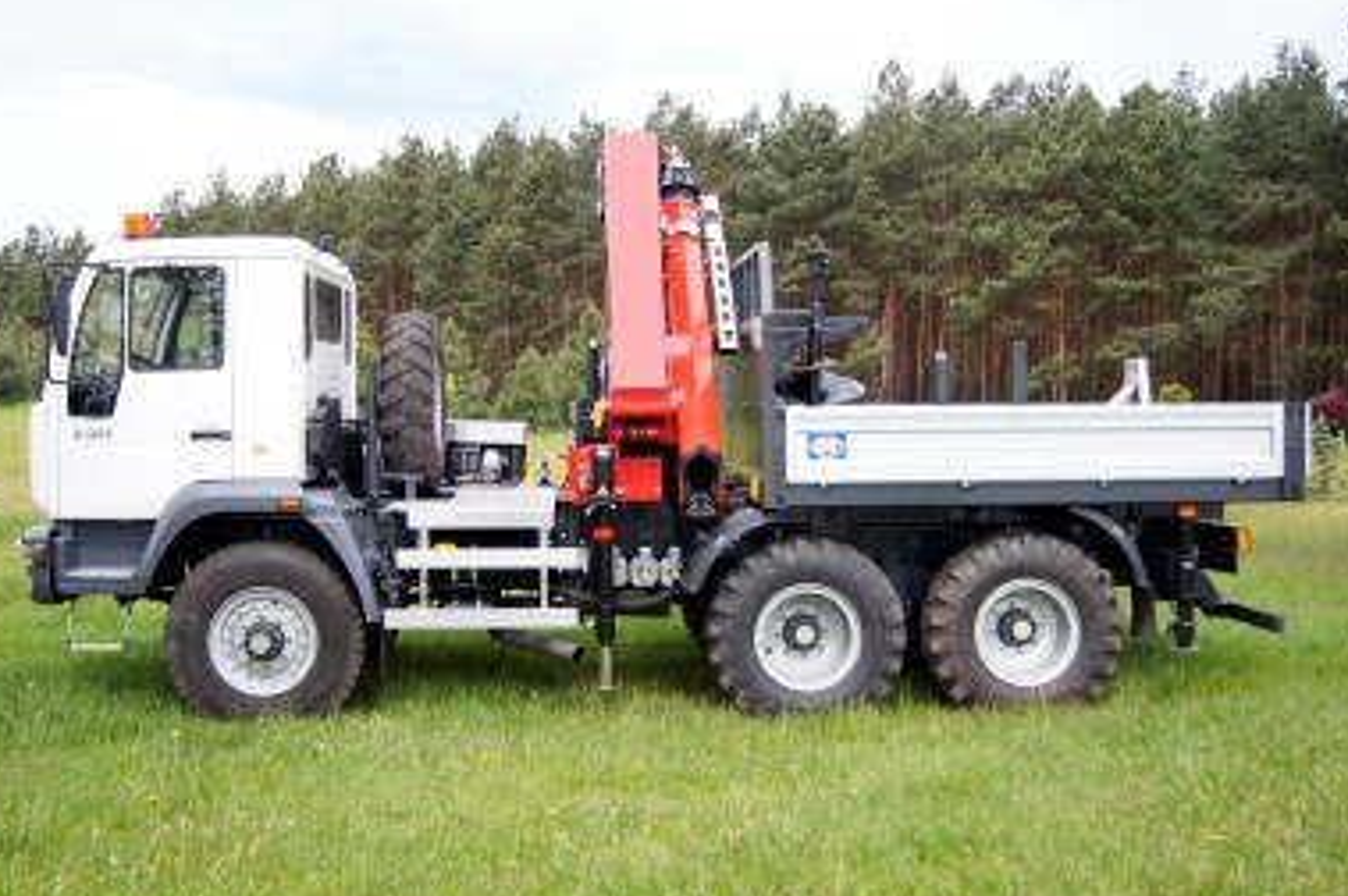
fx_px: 1422
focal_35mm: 38
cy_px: 448
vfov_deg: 35.0
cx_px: 658
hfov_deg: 50.7
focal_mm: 24
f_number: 4
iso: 100
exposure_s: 1/320
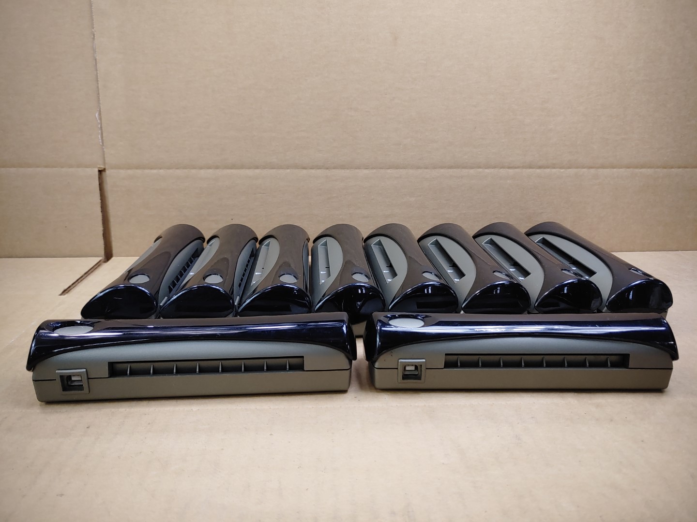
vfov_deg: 53.1
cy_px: 261
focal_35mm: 26
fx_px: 524
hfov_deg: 67.3
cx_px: 348
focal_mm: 4.36
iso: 50
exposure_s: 1/120
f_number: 1.8
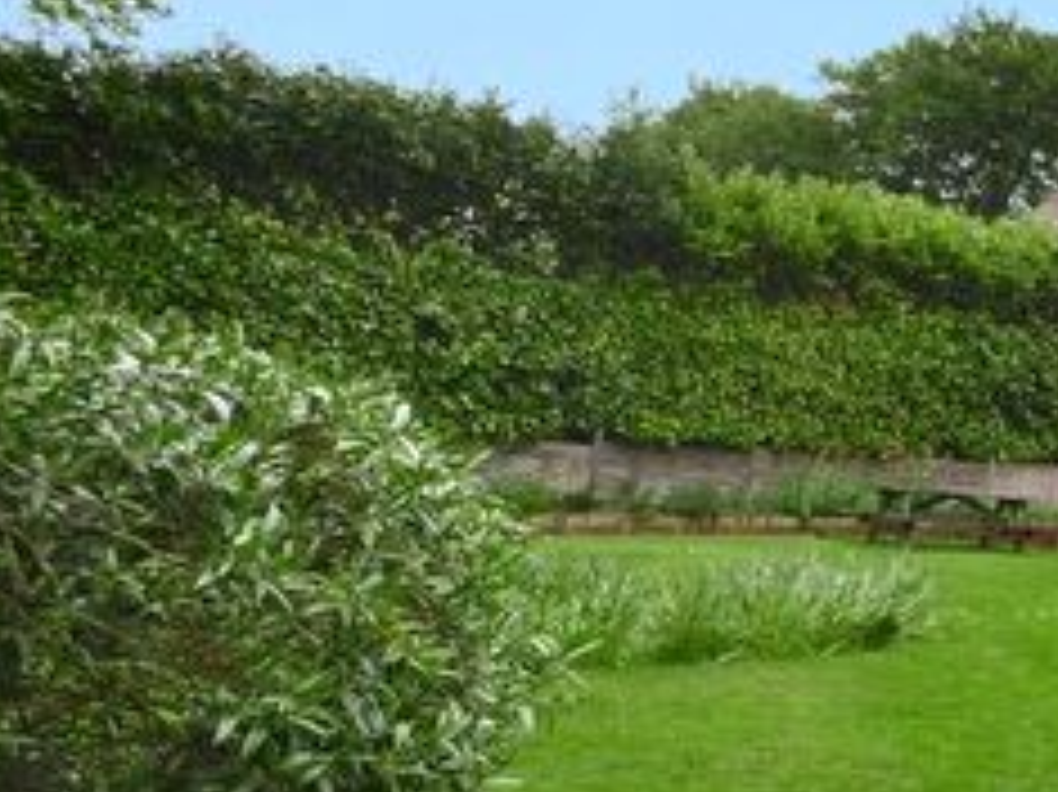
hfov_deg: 28.9
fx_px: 1314
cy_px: 236
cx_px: 1562
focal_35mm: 43
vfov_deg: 33.1
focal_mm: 10
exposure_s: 1/125
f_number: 5.6
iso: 110
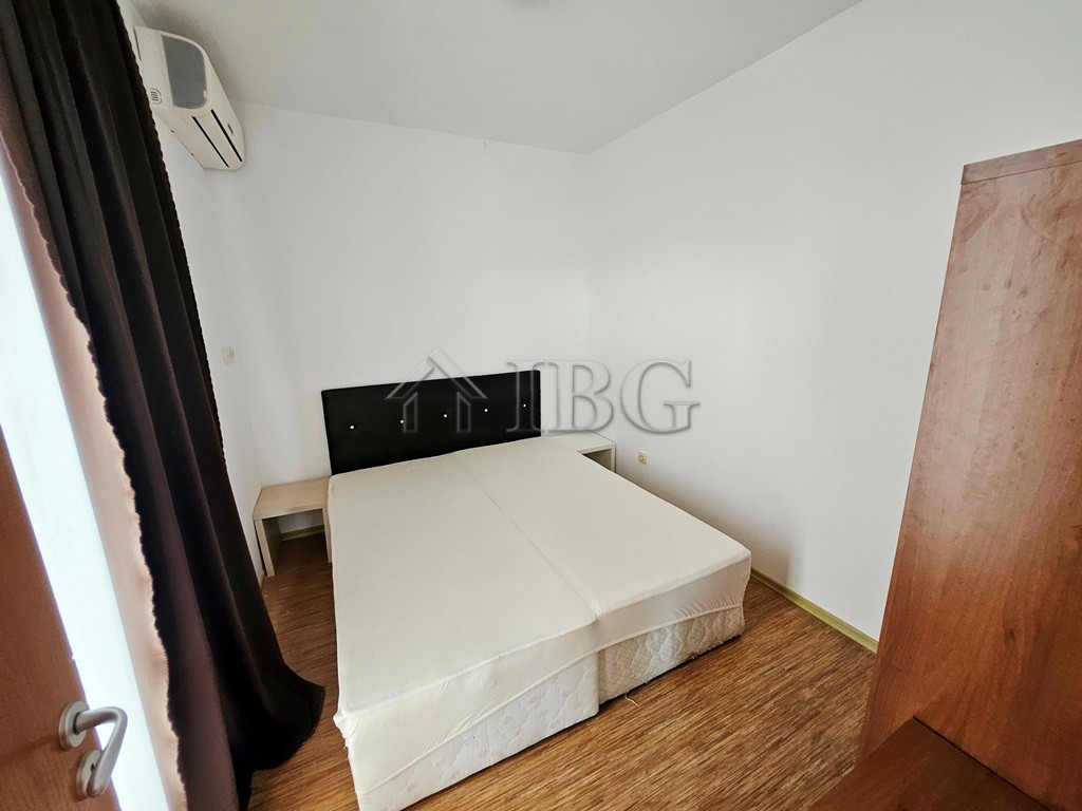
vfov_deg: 89.9
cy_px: 406
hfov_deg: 106.2
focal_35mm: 13
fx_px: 406
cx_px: 541
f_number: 2.2
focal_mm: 1.7
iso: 125
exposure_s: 1/50
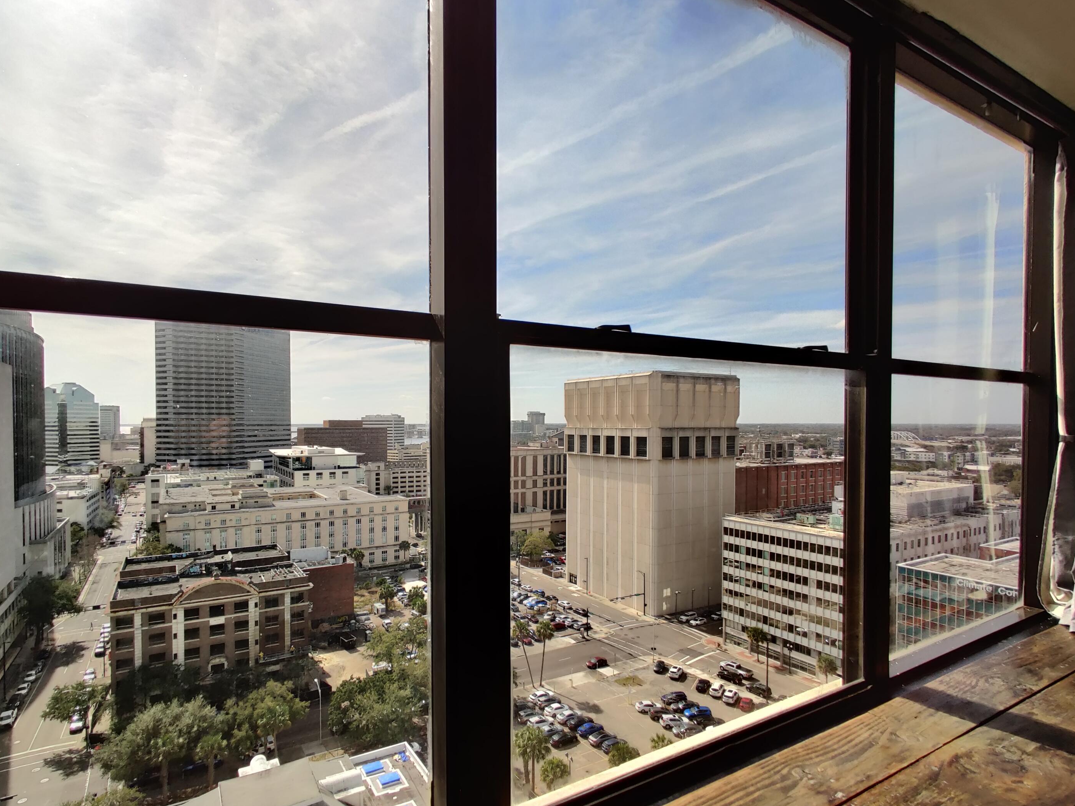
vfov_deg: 85.5
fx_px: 435
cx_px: 504
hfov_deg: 101.9
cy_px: 433
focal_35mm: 14
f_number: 2.2
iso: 100
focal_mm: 2.25
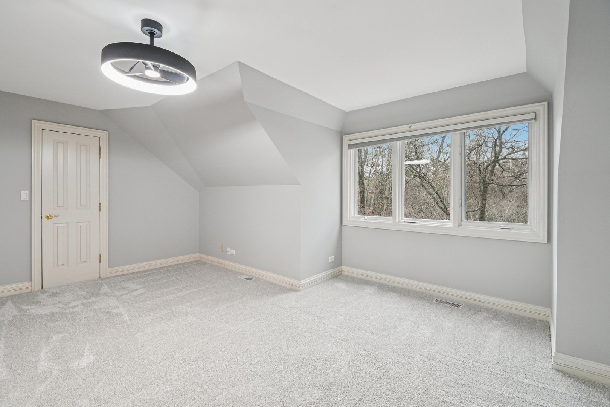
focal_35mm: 15
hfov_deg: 100.4
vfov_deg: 77.3
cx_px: 305
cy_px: 204
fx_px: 254
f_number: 8
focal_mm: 10
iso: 400
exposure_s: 1/13
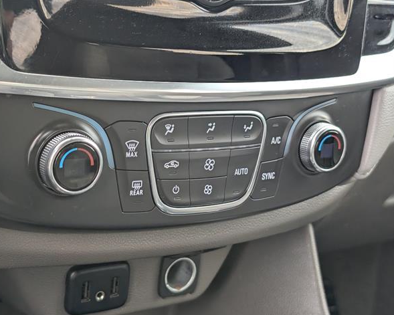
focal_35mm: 52
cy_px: 159
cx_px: 184
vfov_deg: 29.1
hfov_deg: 36.0
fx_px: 606
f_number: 1.68
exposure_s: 1/64.1
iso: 106
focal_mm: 6.9
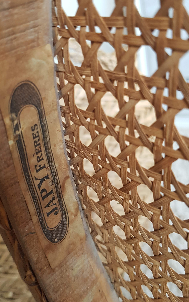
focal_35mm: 29
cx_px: 85
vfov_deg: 64.6
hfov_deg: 43.1
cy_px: 152
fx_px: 239
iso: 125
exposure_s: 1/60
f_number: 1.7
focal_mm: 4.2
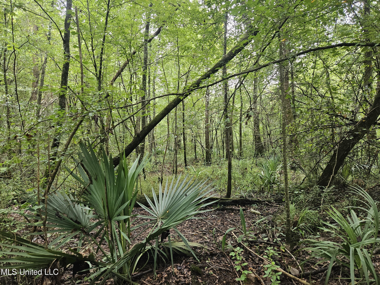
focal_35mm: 23
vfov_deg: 58.9
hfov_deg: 73.9
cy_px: 142
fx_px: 252
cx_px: 190
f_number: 1.8
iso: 320
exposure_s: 1/120
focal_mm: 5.4
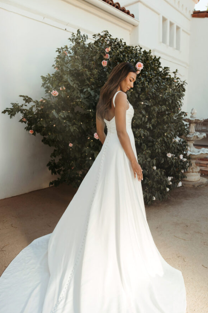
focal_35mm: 28
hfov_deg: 46.4
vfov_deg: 65.5
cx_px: 111
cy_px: 160
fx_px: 243
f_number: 3.2
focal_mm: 24
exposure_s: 1/320
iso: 500
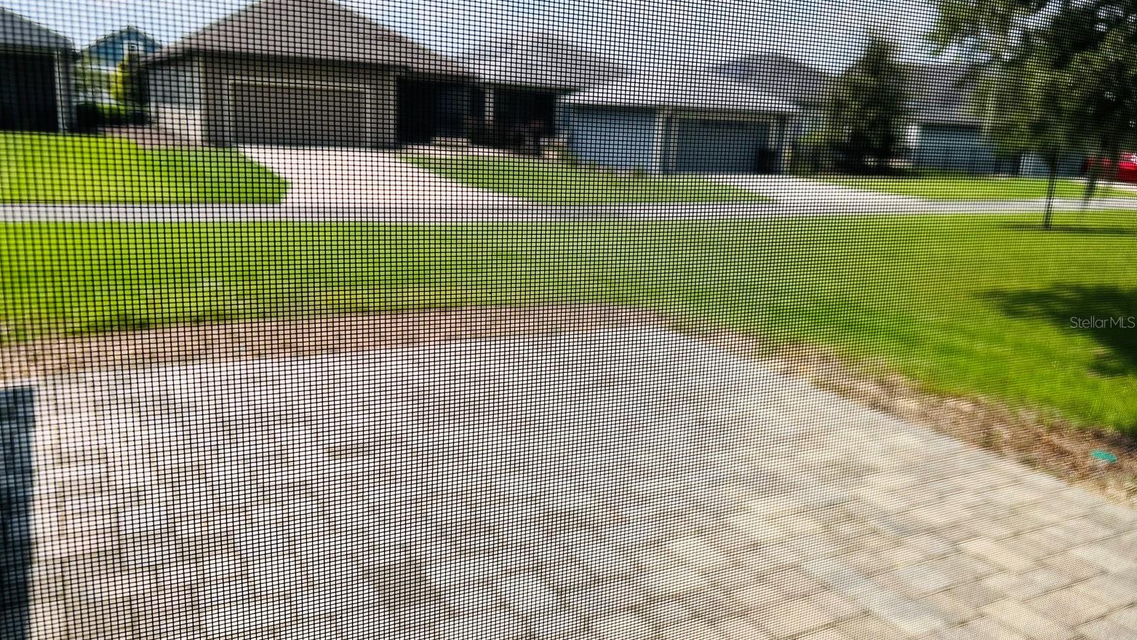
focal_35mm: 29
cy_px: 322
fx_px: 874
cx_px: 556
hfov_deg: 66.1
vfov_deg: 40.2
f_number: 1.5
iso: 50
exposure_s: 1/3704
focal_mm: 5.7
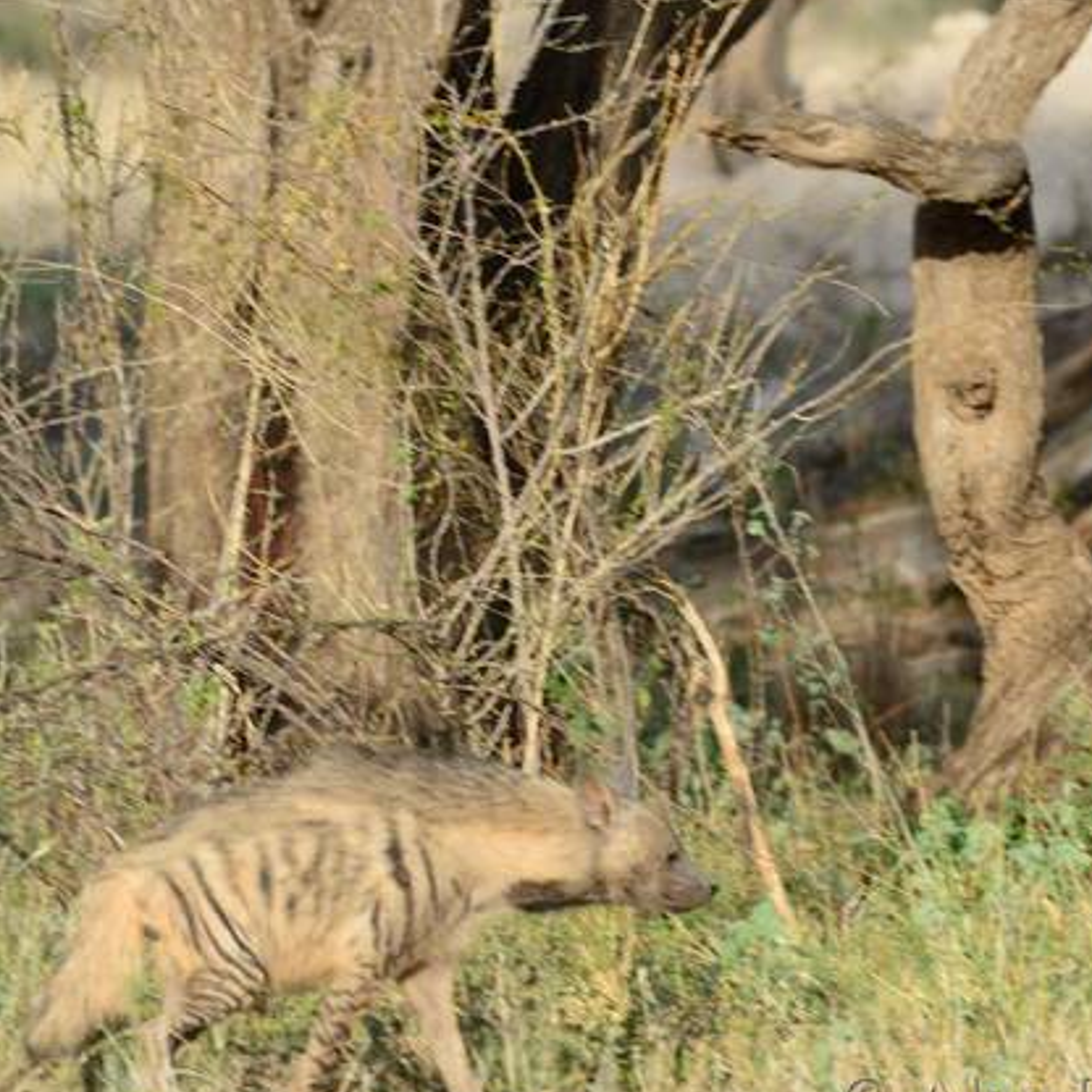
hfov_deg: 2.0
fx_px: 30551
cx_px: 538
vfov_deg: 2.0
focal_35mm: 856
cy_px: 555
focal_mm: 400
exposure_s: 1/400
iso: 200
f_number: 6.3
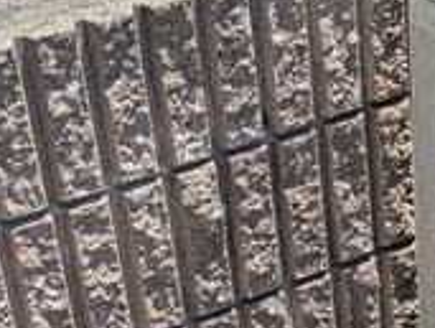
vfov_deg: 10.3
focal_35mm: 140
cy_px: 491
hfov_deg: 13.2
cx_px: 679
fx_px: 1763
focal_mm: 5.43
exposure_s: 1/2028
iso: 45
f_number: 1.89
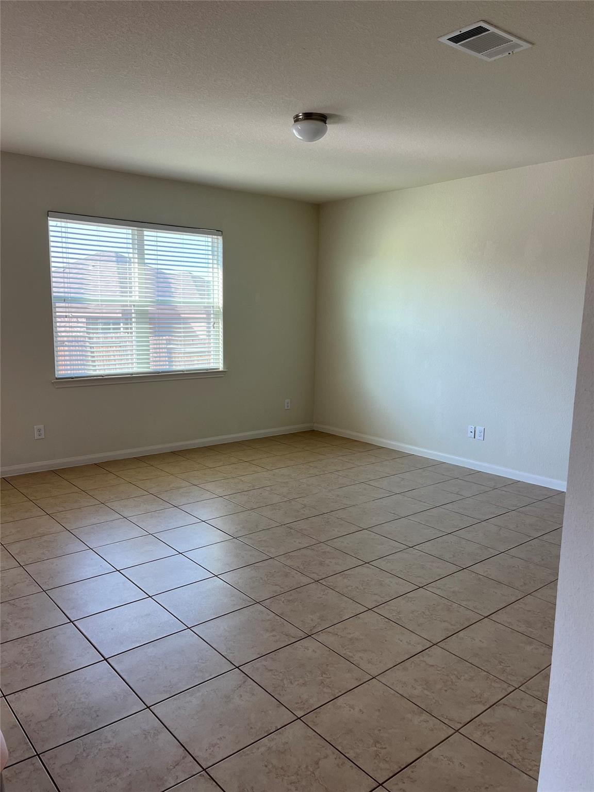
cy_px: 396
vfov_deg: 67.3
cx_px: 297
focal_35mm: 26
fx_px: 595
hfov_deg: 53.1
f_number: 1.6
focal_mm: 5.1
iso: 50
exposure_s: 1/162
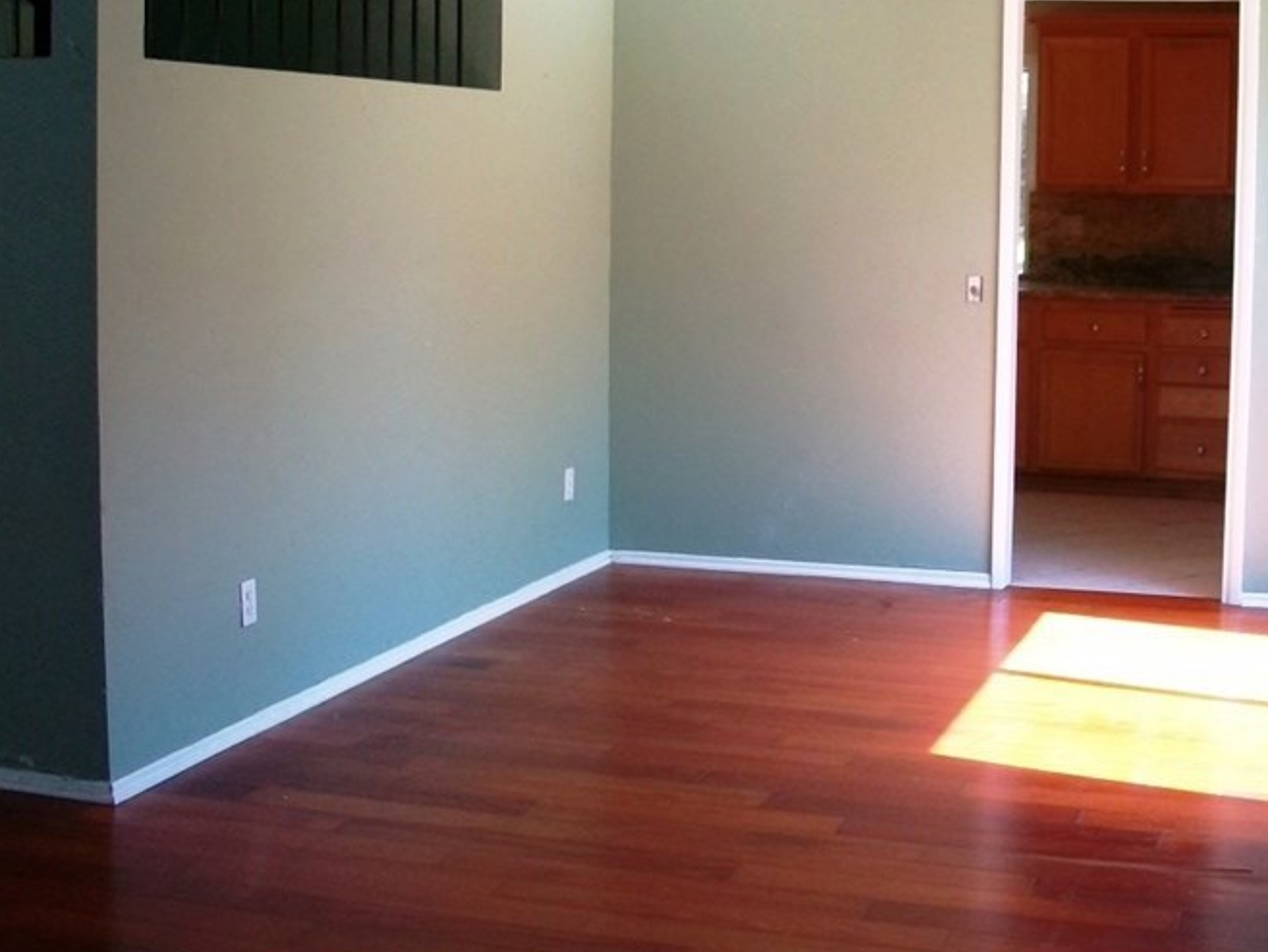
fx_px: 1942
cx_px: 838
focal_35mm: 53
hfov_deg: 35.8
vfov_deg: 27.3
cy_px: 268
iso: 80
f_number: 2.8
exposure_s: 1/50
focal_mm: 5.7
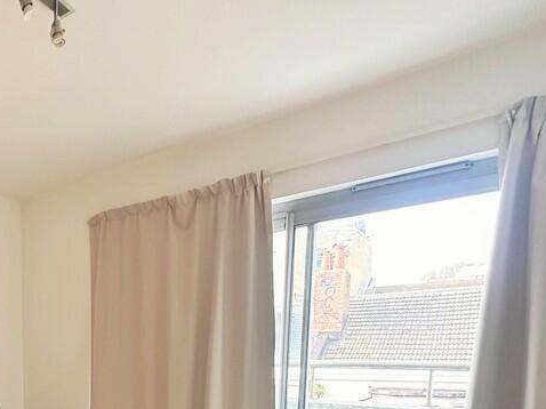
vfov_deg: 41.2
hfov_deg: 52.3
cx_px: 48
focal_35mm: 30
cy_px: 402
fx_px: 473
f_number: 2.2
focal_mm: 2.22
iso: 250
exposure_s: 1/99
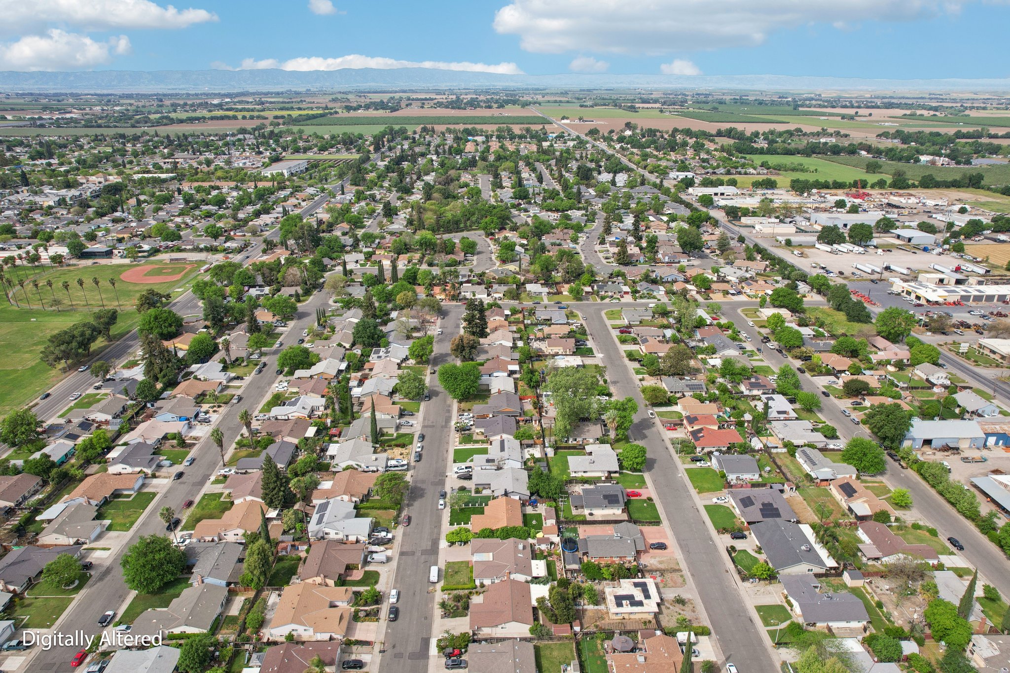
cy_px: 336
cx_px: 505
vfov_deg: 57.2
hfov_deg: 78.6
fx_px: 617
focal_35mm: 22
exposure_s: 1/1250
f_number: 2.8
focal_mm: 8.4
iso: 100
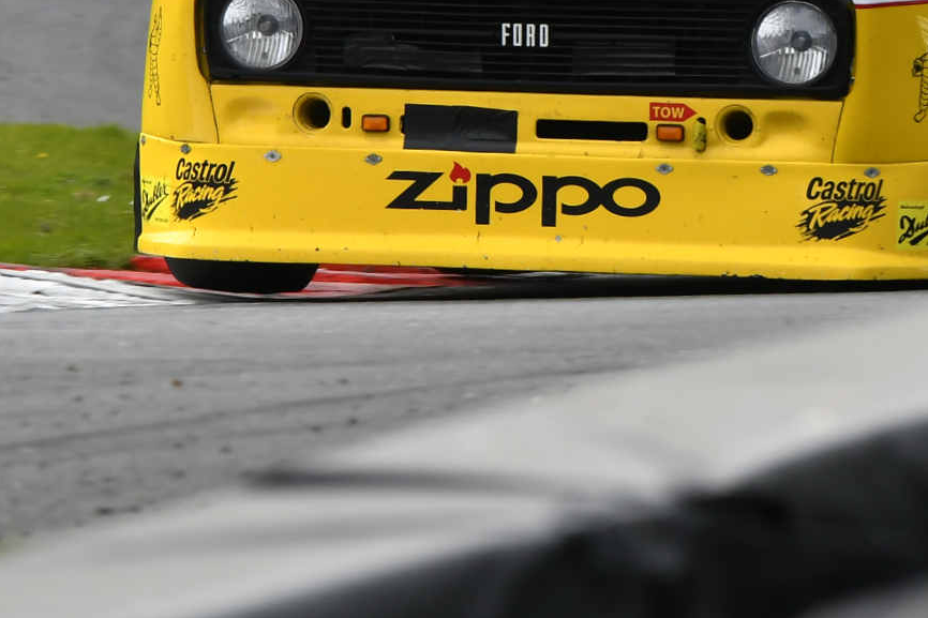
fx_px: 17859
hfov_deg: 3.0
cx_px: 478
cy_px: -10
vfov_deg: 2.0
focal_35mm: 693
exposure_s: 1/320
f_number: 5.6
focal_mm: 200
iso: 400
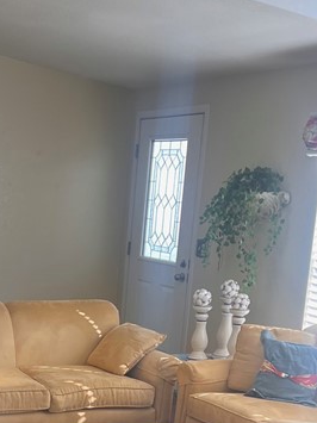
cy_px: 379
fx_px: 916
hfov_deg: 19.0
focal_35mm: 75
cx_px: -7
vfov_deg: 25.2
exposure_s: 1/120
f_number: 1.5
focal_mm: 5.7
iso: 50
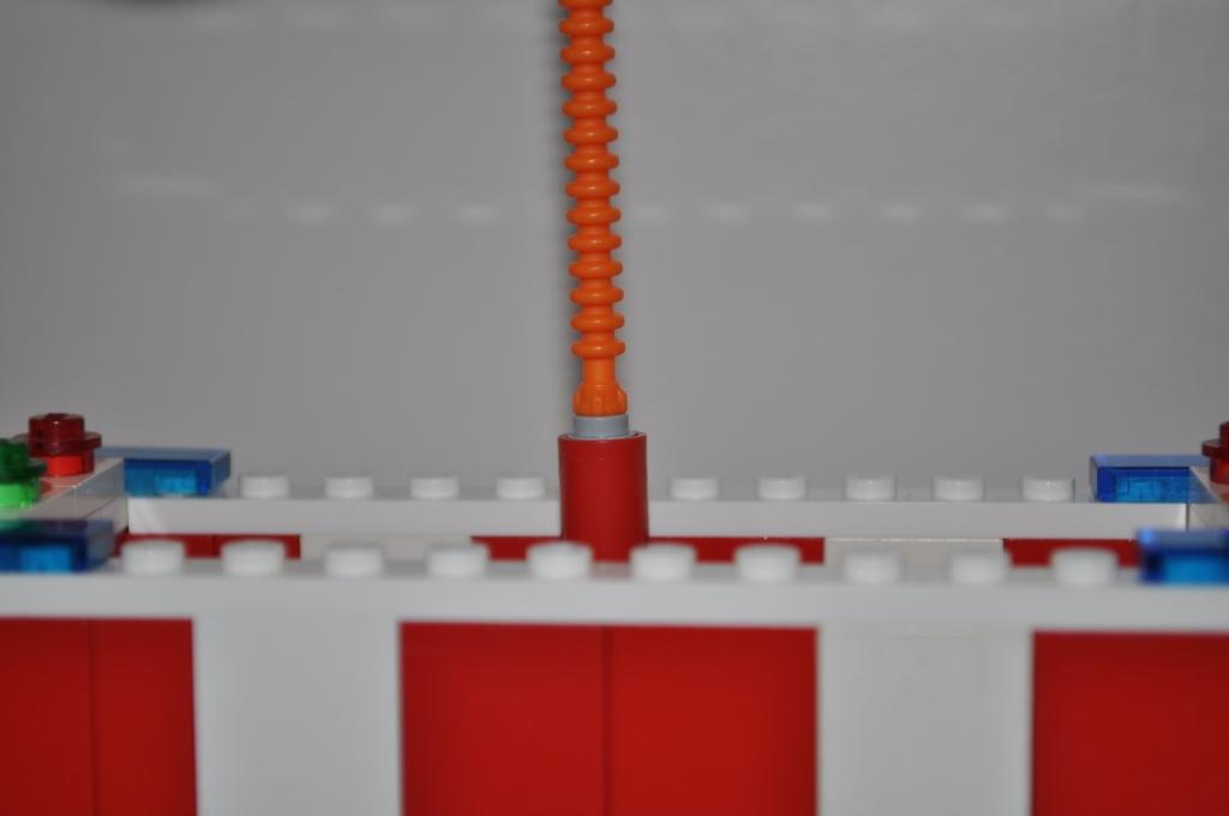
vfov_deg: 16.5
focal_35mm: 82
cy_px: 408
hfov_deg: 24.6
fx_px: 2813
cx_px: 614
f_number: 5.6
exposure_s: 1/60
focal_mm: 55
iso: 200
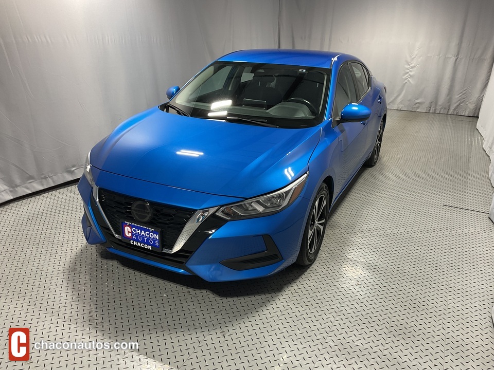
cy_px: 185
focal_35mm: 29
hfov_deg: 61.7
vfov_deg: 48.2
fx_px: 414
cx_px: 247
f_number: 1.8
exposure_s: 1/60
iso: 32
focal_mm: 3
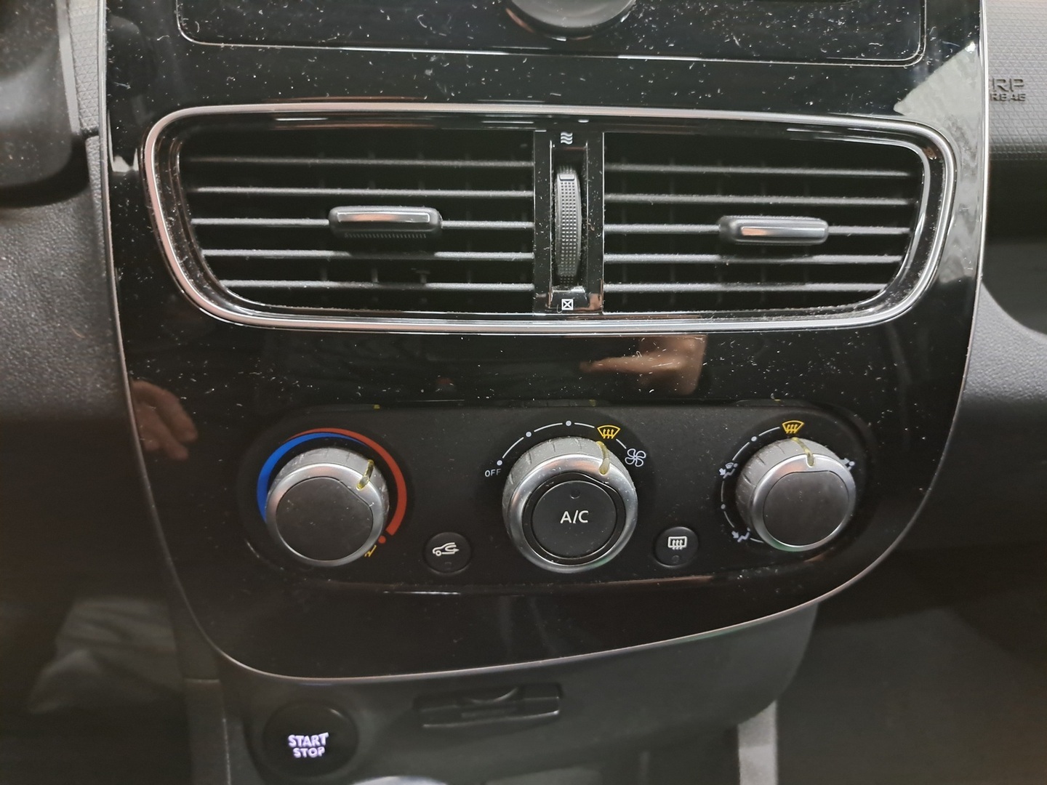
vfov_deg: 56.8
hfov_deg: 71.6
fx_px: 726
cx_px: 524
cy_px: 392
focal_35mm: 24
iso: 1250
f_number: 1.8
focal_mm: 5.23
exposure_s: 1/10
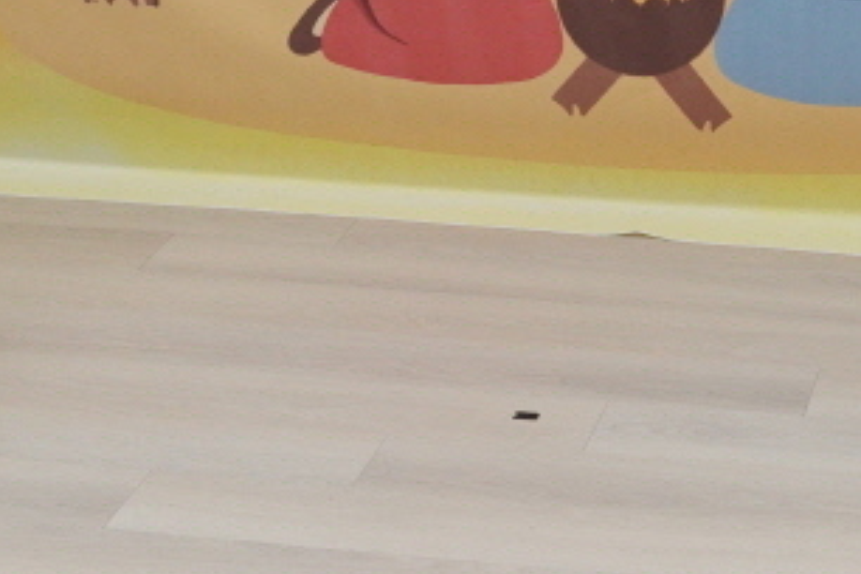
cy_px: -104
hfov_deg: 13.4
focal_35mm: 153
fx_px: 3659
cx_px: 439
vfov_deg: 8.9
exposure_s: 1/125
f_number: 7.1
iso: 2500
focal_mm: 39
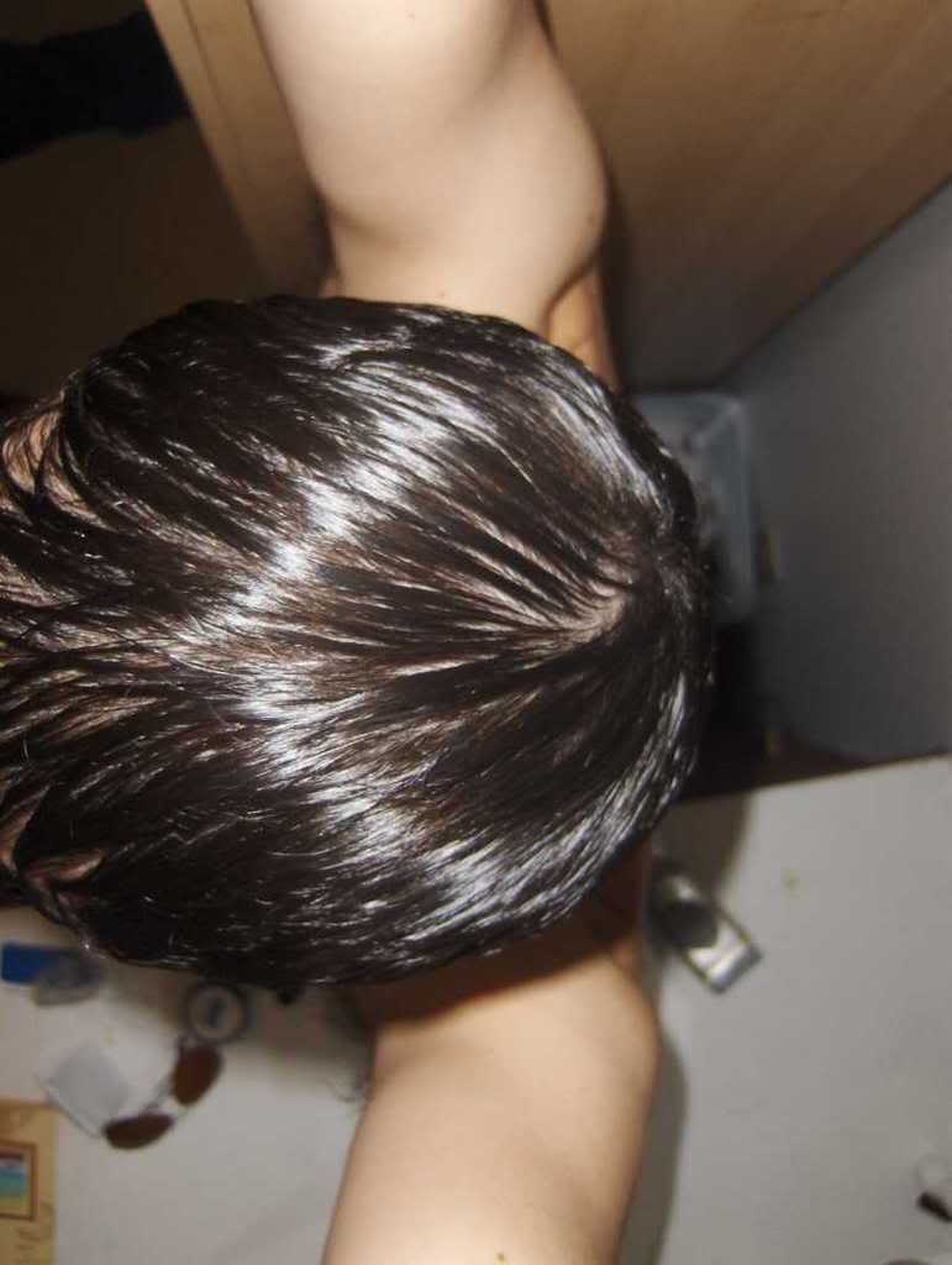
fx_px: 1280
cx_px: 476
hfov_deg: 40.8
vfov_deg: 52.6
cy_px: 632
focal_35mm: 35
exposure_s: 1/60
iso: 100
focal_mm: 7.5
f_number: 2.8
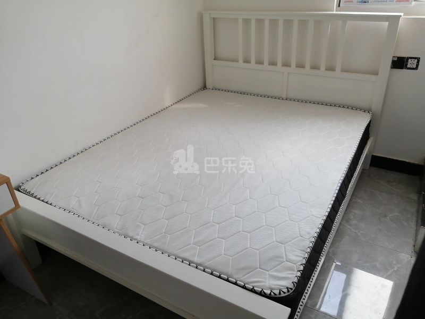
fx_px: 319
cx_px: 212
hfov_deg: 67.3
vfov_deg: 53.1
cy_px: 160
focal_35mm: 26
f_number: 1.8
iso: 64
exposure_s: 1/100
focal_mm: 3.62
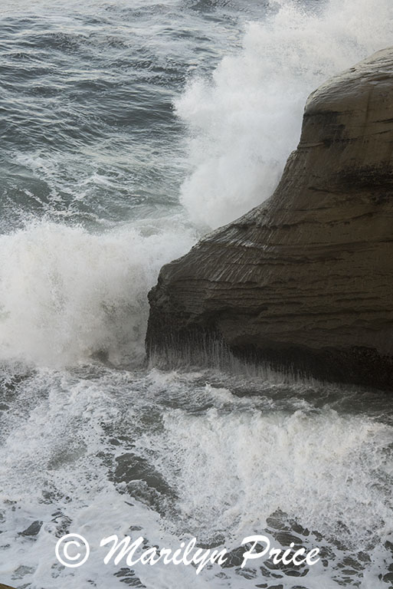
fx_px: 1897
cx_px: 196
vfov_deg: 17.6
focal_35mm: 116
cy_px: 294
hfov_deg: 11.8
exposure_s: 1/180
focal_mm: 116
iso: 640
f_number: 19
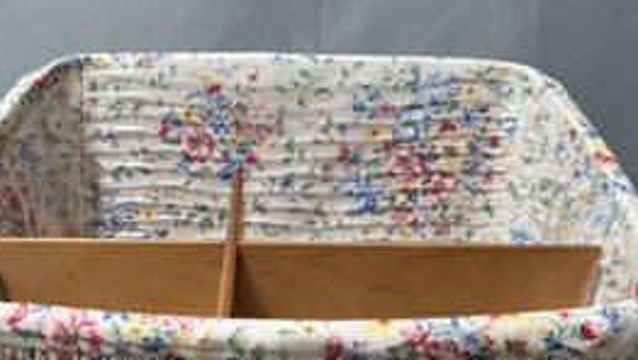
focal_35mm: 37
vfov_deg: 31.6
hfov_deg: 53.9
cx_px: 303
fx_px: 627
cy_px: 261
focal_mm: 5.7
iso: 125
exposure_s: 1/120
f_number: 1.5
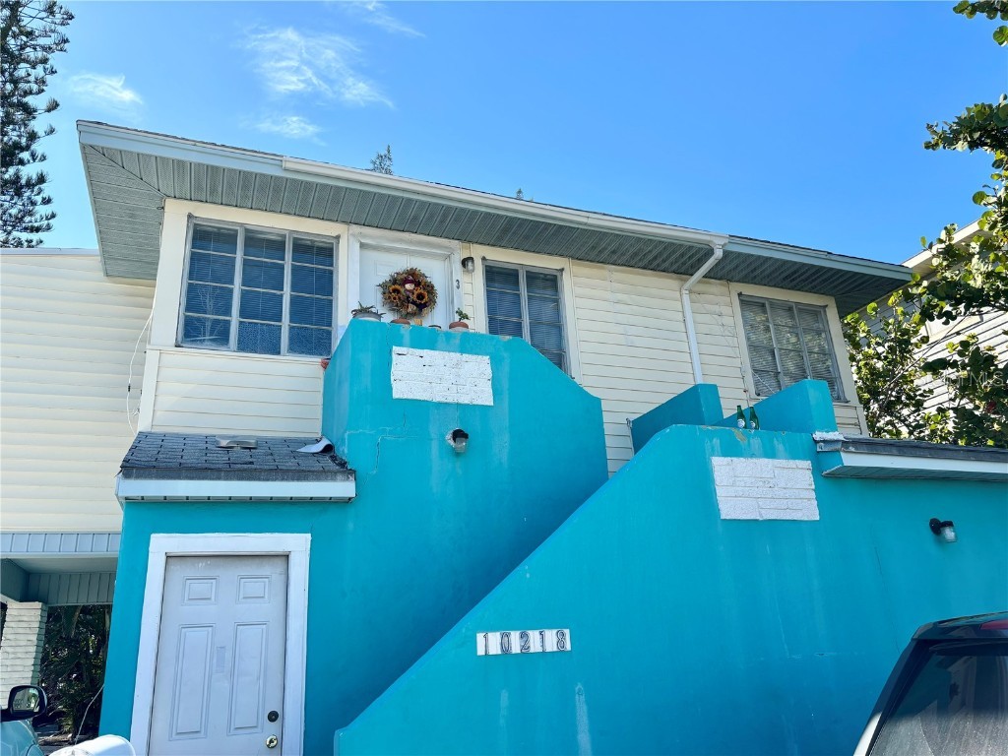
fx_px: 757
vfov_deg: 53.1
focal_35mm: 26
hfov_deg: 67.3
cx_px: 504
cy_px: 378
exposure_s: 1/1949
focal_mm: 5.96
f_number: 1.6
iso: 50
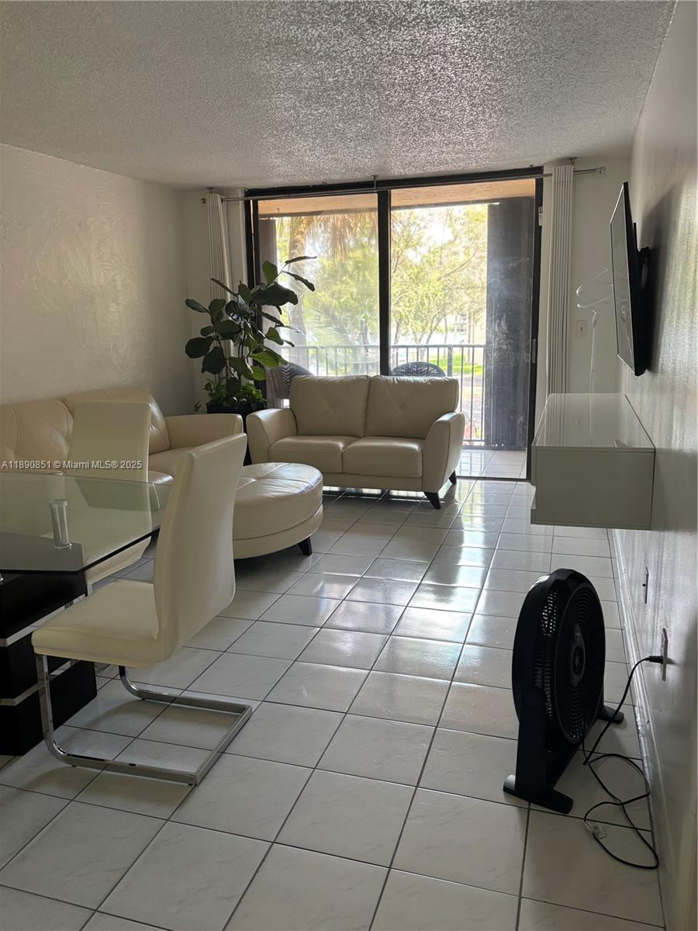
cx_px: 349
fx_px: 699
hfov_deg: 53.1
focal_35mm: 26
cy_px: 466
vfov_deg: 67.3
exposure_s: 1/60
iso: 125
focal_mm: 5.96
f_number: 1.6
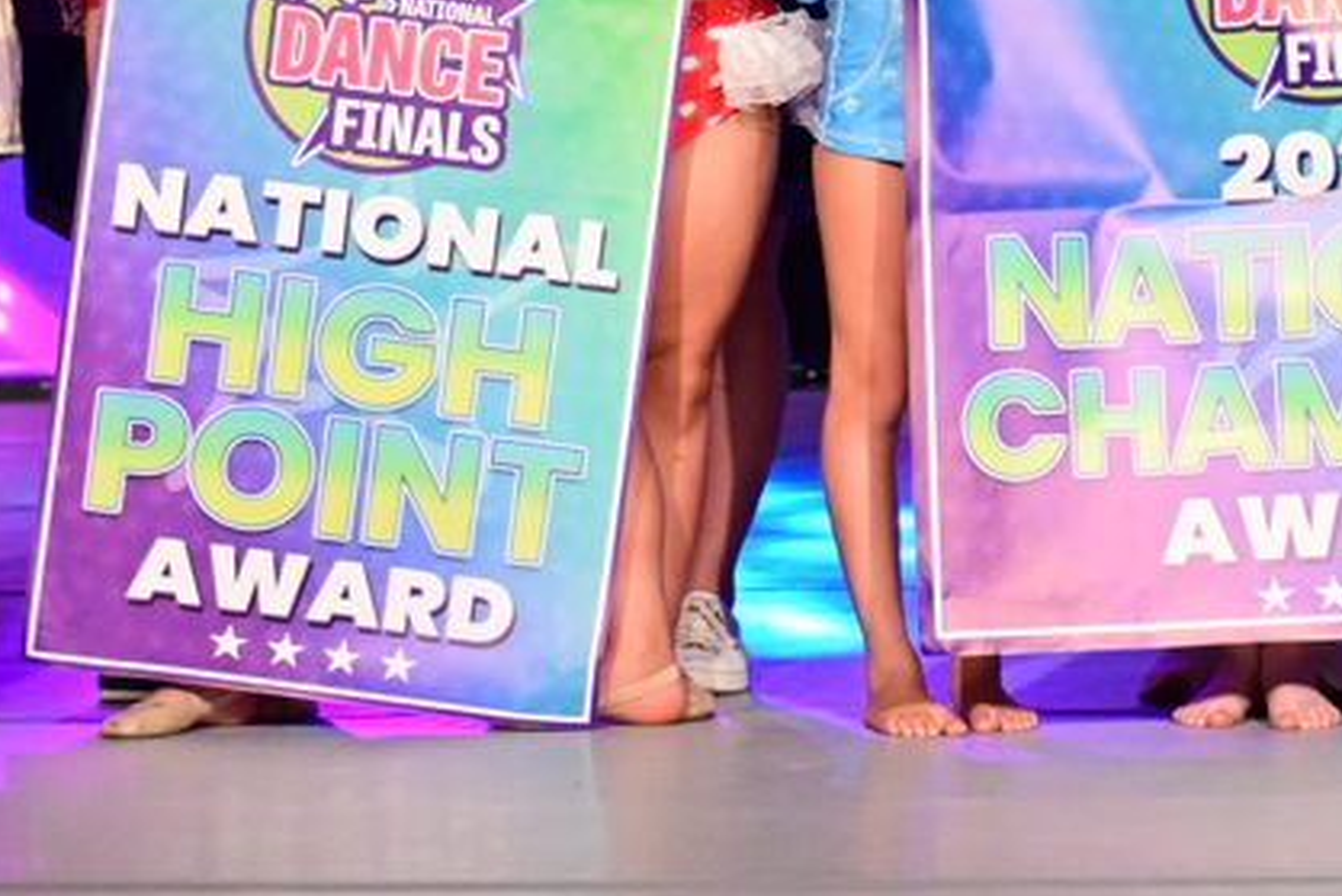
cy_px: -363
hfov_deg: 10.1
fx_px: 7495
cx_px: 1355
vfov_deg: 6.8
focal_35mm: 201
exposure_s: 1/800
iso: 2500
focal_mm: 56
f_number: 2.8
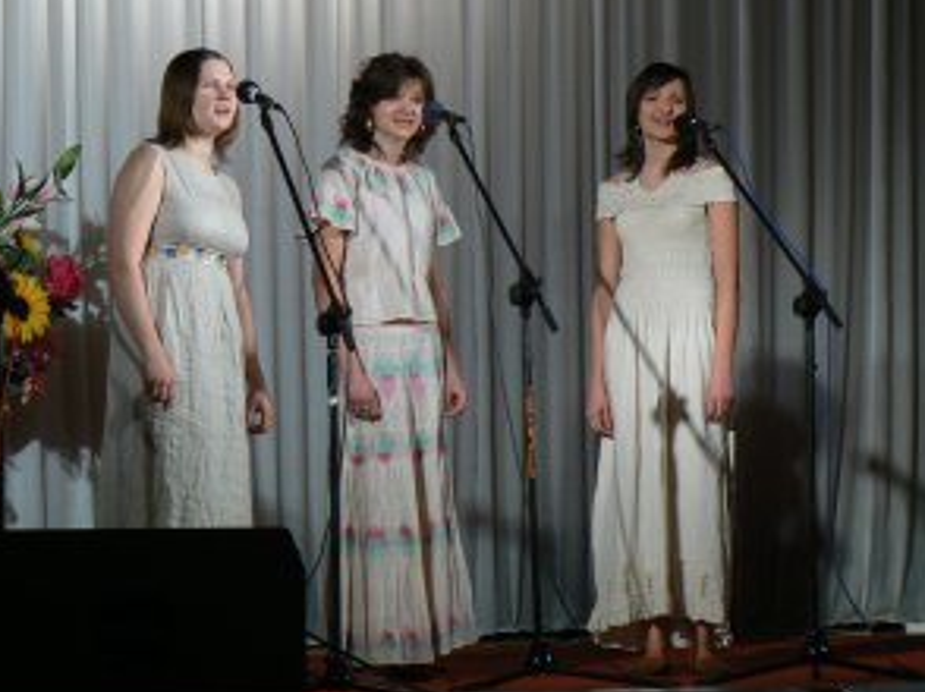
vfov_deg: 8.9
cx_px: 327
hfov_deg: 11.9
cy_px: 245
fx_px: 4432
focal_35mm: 166
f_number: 3.2
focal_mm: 20.3
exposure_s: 1/60
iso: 80
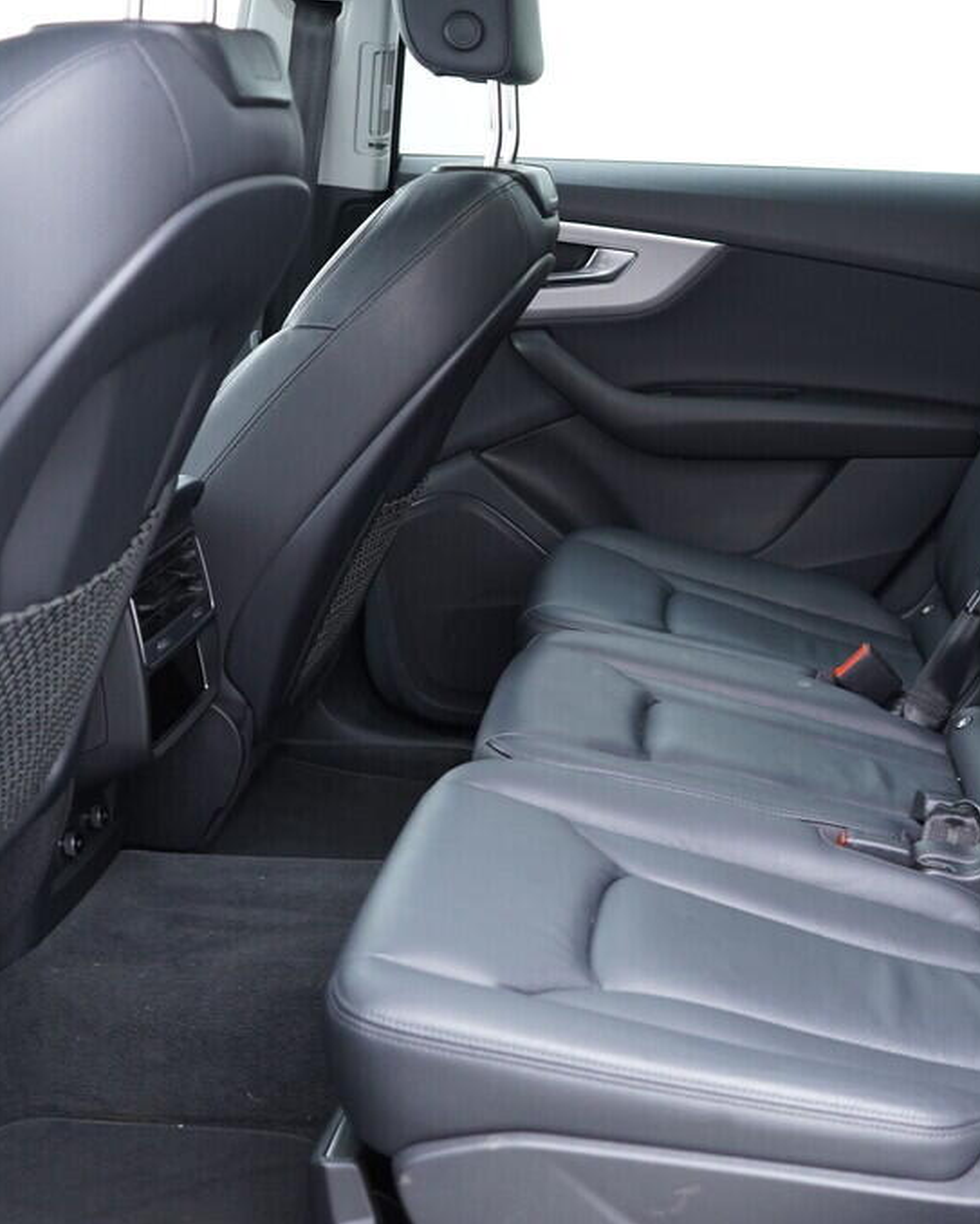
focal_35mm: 51
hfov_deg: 28.7
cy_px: 615
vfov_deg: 36.6
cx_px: 859
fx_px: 1848
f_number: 2.8
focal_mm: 24
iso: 640
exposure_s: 1/40
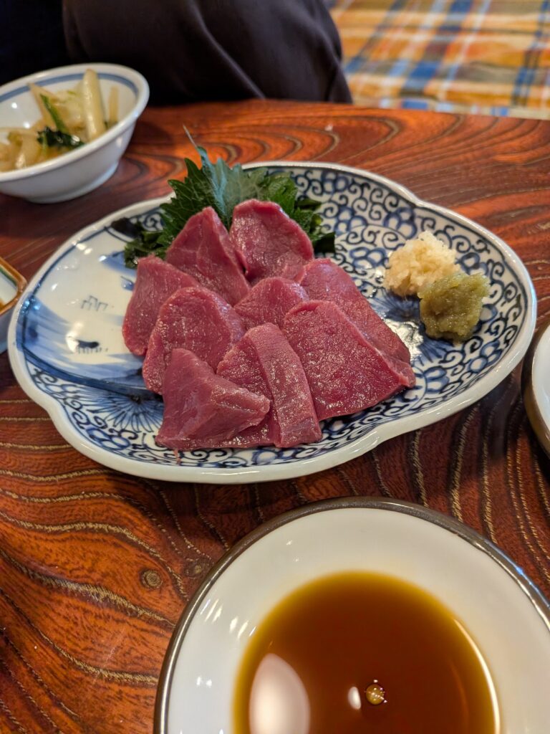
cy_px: 367
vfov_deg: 71.6
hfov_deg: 56.8
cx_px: 275
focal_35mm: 24
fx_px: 508
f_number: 1.7
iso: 70
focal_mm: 4.53
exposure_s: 1/88.5
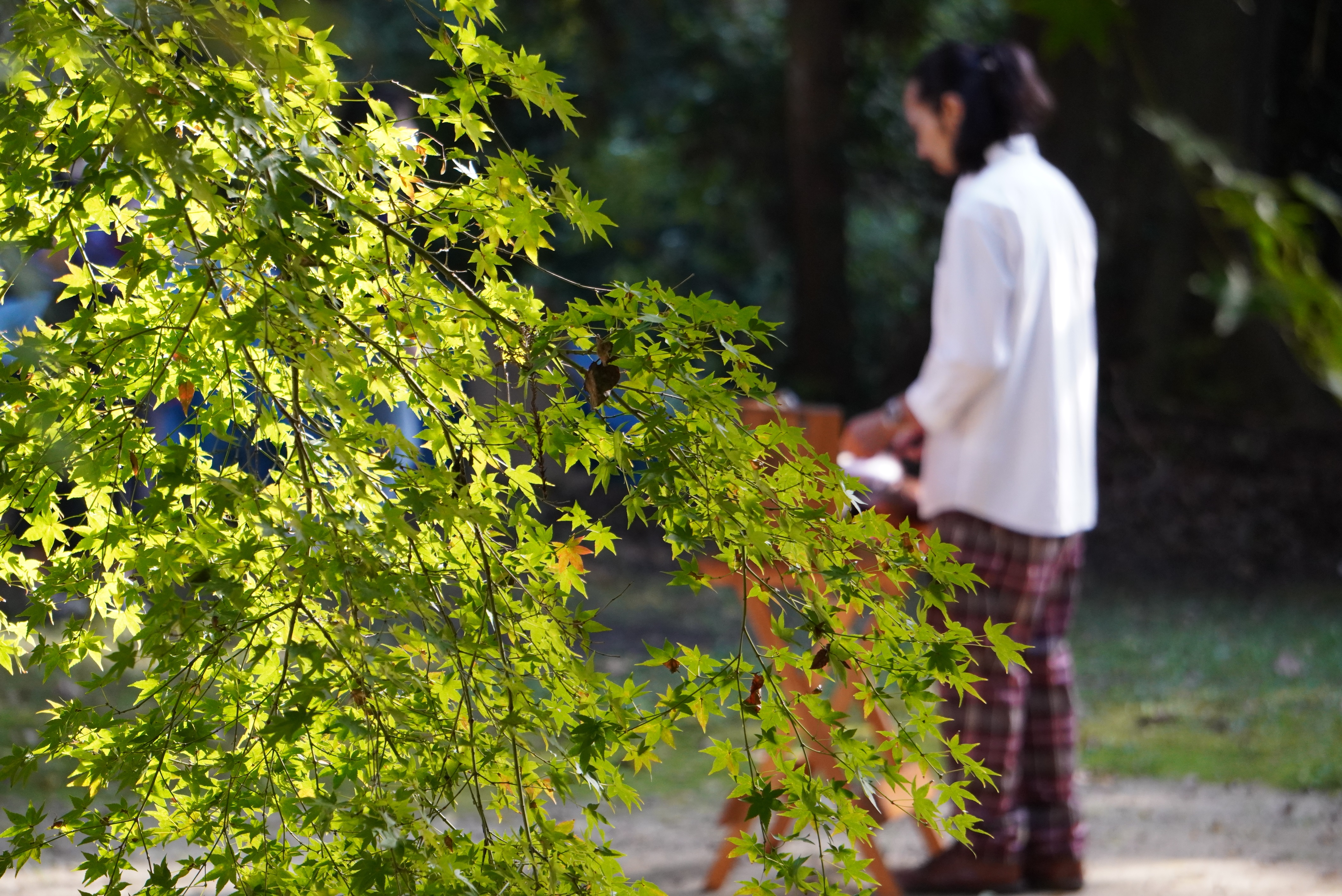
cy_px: 448
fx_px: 6210
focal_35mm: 166
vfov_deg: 8.3
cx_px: 671
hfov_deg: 12.3
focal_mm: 111
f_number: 5.6
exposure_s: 1/200
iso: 1600
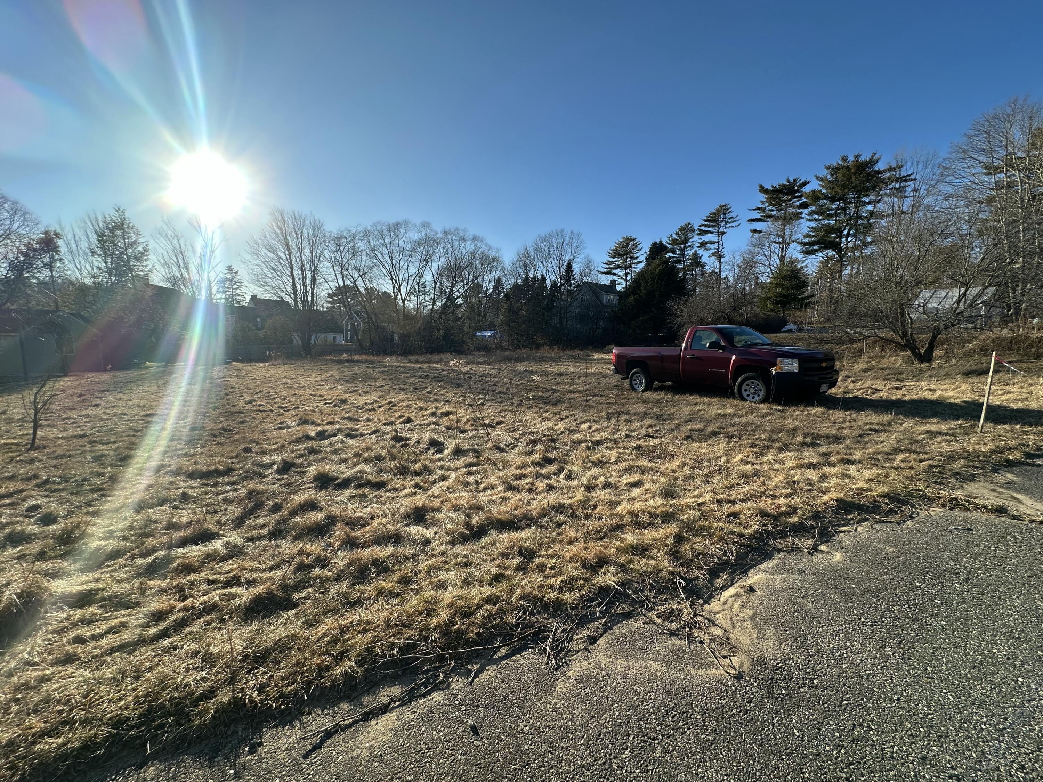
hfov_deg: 102.1
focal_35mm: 14
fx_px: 422
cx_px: 522
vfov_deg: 85.7
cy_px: 391
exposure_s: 1/888
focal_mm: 2.22
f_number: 2.2
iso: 40
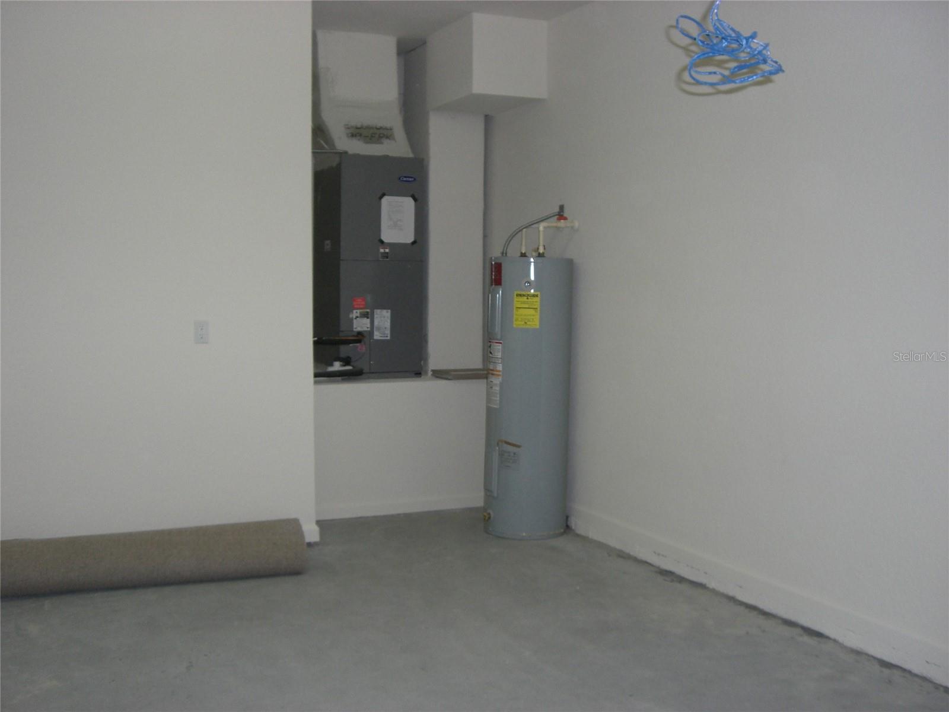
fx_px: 1042
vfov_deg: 37.7
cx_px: 474
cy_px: 356
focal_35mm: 38
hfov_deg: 49.0
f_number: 2.7
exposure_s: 1/60
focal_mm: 6.2
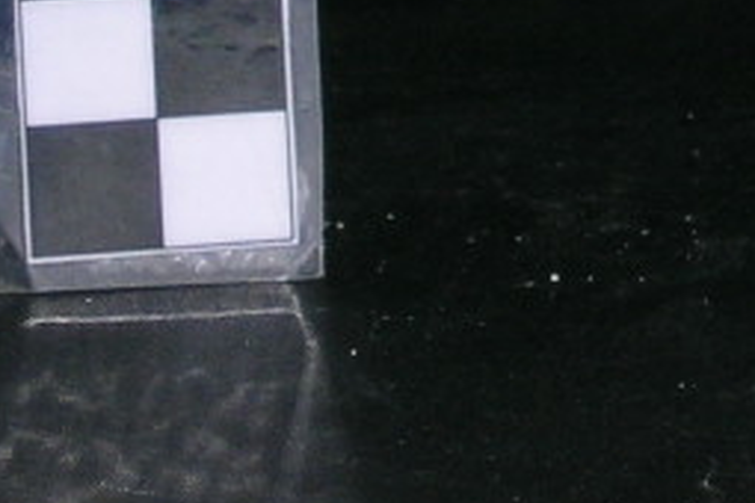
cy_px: -663
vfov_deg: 3.7
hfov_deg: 5.6
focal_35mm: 365
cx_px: 1196
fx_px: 7654
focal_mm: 14.5
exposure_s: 1/121
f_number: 3.9
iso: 50
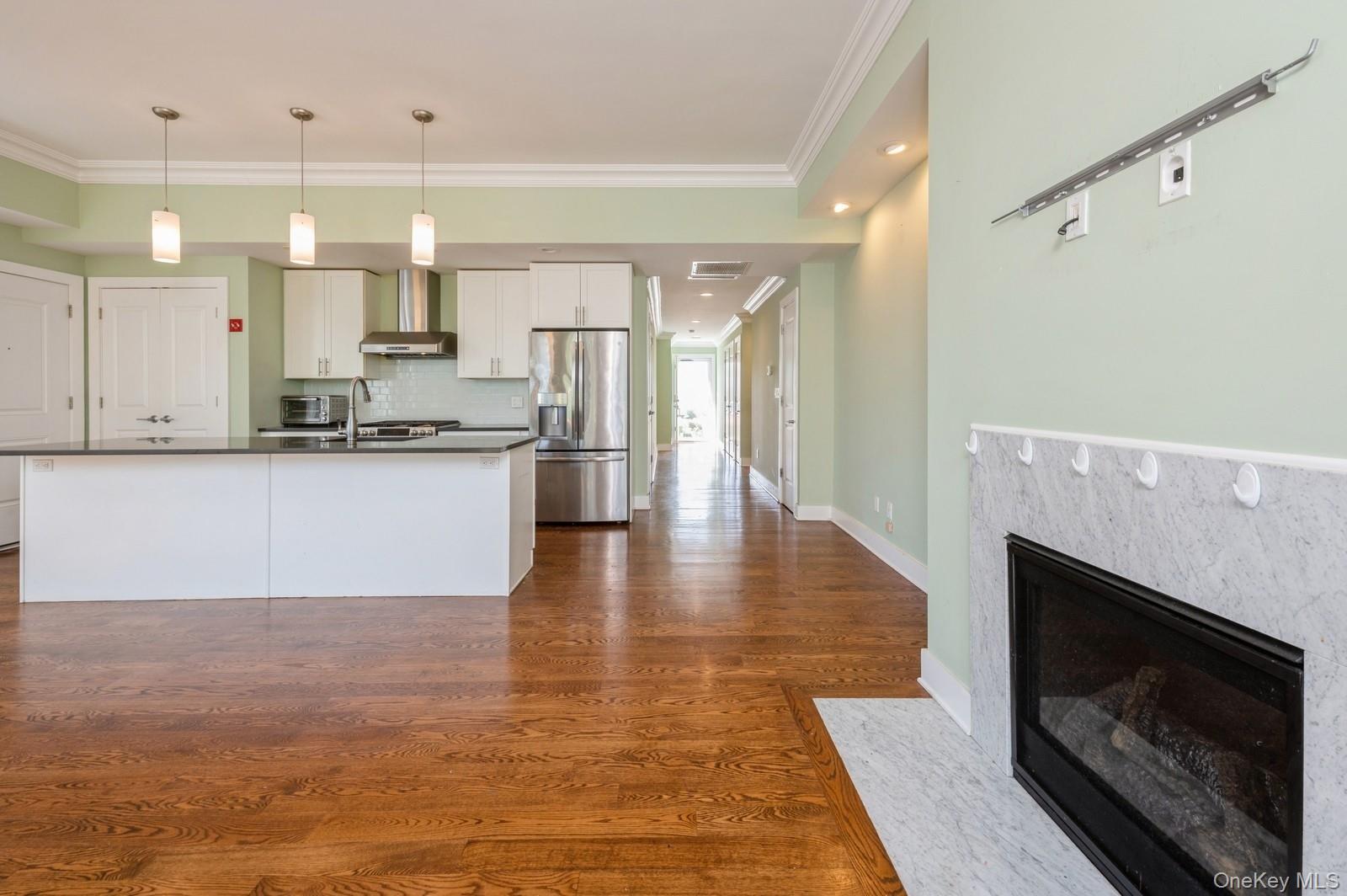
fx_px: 523
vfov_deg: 81.1
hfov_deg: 104.3
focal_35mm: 14
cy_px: 448
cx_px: 674
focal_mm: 14
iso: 200
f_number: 11
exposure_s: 1/8
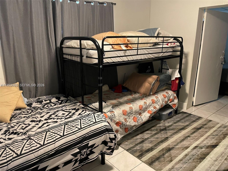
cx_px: 114
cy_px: 86
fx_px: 171
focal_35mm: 26
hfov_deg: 67.3
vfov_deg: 53.1
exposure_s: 1/40
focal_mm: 4.2
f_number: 1.6
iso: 400
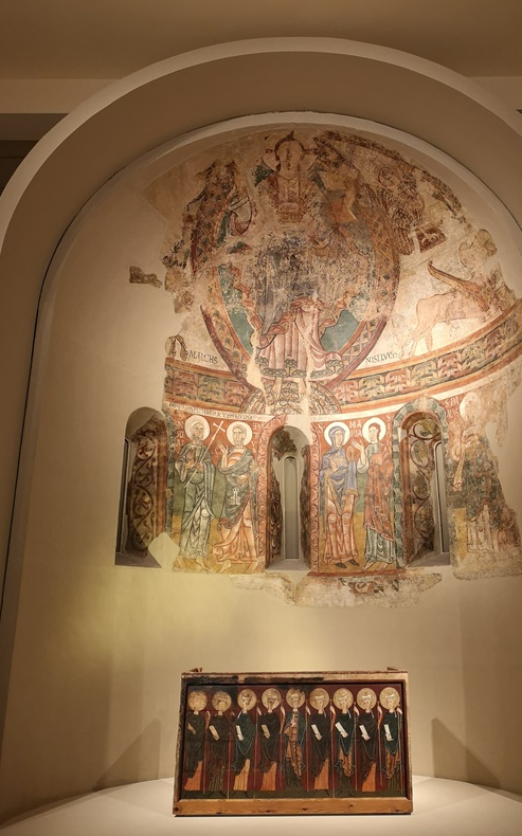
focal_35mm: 29
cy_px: 418
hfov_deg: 42.9
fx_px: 661
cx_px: 306
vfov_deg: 64.7
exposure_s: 1/25
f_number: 1.8
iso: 400
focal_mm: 3.95
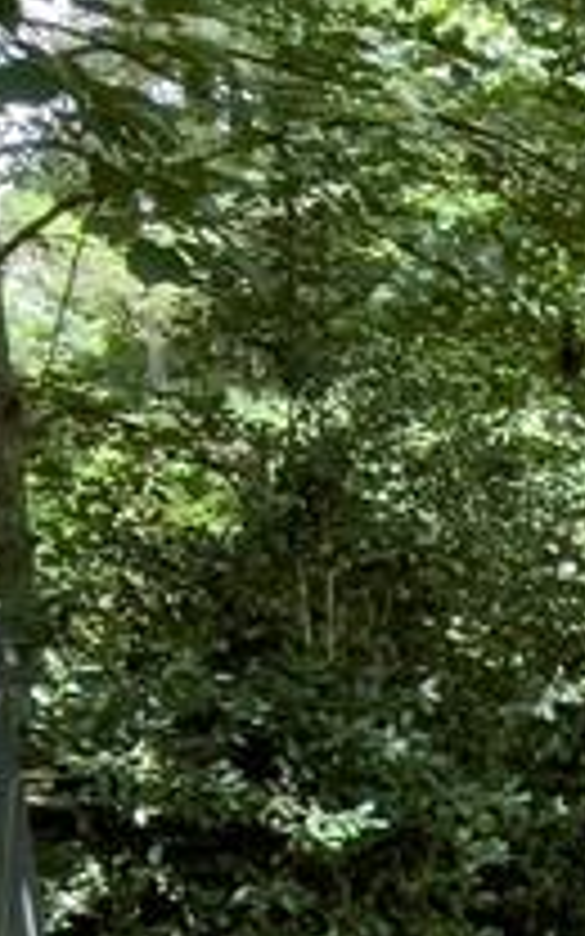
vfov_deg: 26.0
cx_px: 1080
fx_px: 1735
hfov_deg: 16.0
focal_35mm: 68
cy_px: 1202
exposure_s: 1/120
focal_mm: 1.54
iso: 100
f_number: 2.4
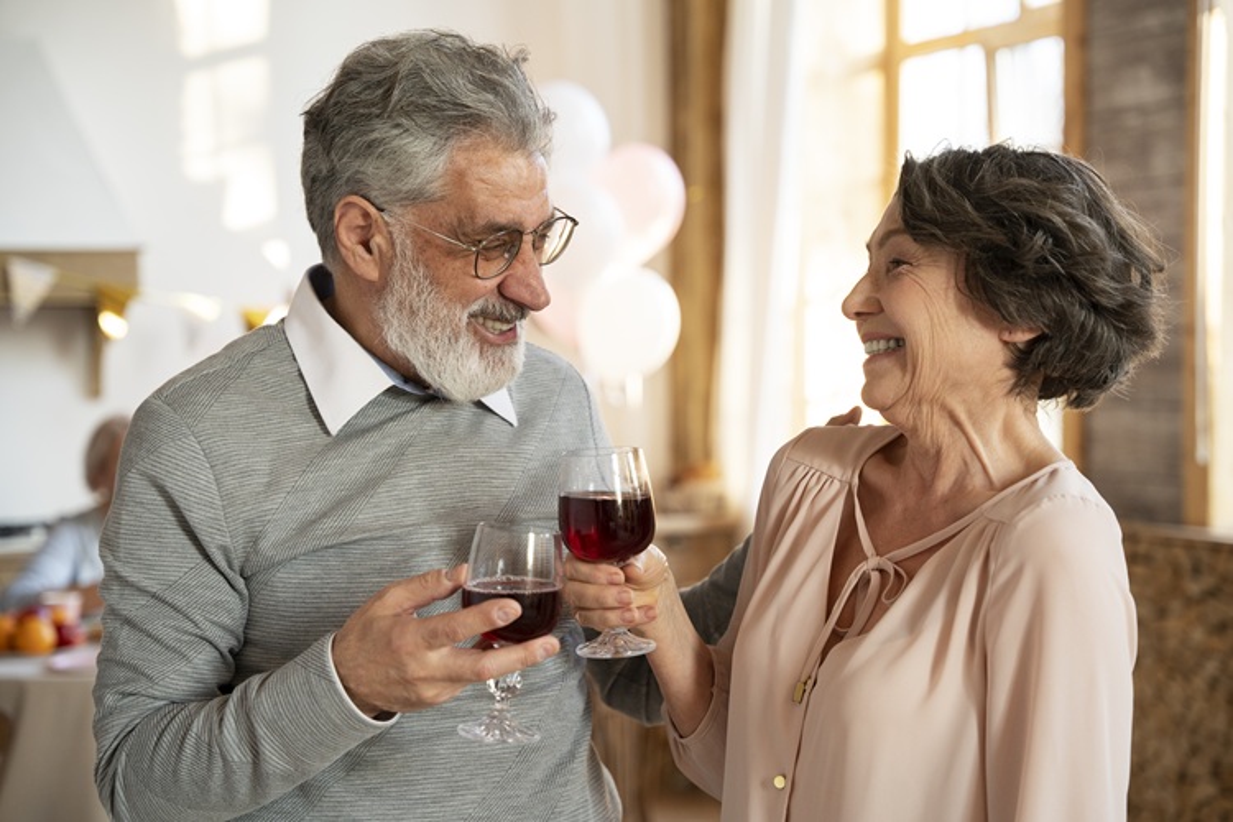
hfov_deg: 31.2
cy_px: 411
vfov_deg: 21.1
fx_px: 2209
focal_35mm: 64
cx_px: 616
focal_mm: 64.5
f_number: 3.5
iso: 1000
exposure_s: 1/160
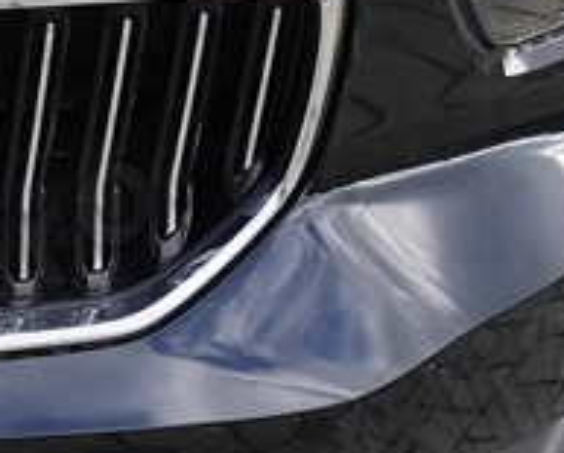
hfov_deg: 11.4
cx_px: -503
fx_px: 2591
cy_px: -196
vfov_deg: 9.7
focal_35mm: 155
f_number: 1.65
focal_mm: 6.14
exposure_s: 1/284
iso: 50
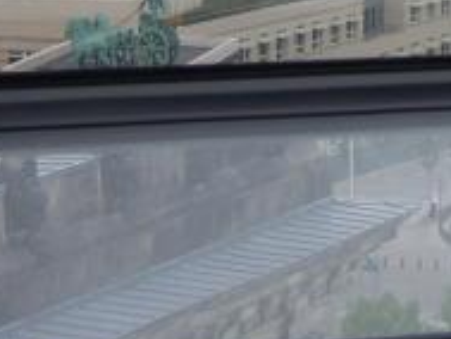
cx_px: 556
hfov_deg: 7.2
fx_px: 3533
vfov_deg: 5.5
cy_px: -88
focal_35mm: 271
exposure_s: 1/125
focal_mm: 16.6
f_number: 4.9
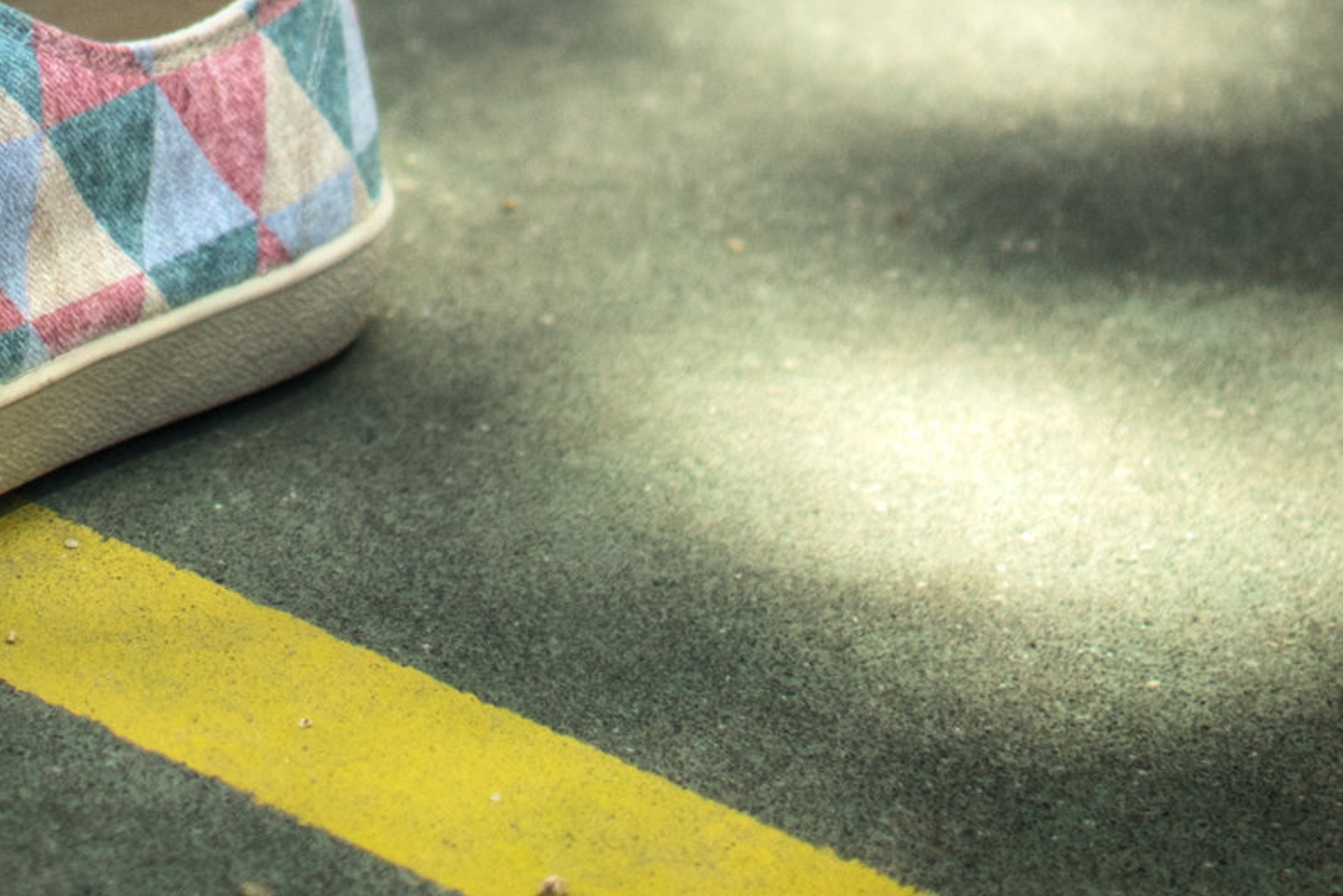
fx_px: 6119
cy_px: 136
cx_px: -266
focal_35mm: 164
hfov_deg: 12.2
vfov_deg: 8.4
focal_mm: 35
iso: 100
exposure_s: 1/5000
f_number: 1.8
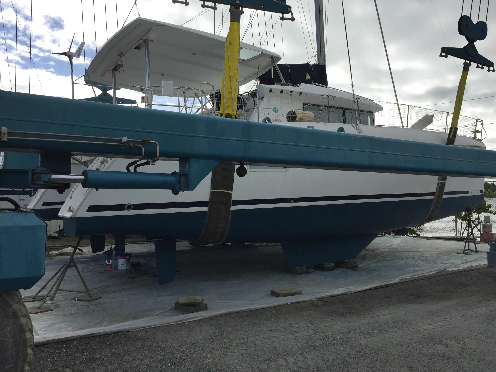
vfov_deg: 48.2
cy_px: 186
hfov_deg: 61.7
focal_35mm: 29
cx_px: 248
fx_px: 416
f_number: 2.2
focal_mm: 4.15
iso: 32
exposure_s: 1/2326
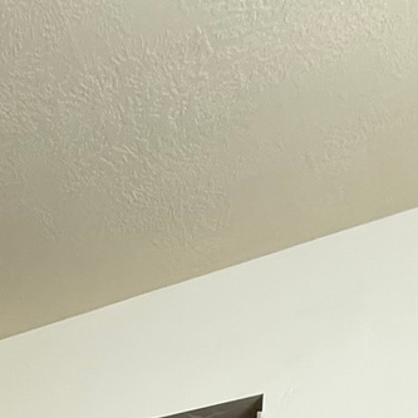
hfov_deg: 24.3
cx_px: -187
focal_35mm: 57
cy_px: 813
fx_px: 779
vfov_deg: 19.3
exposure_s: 1/120
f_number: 2.2
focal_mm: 2.22
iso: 320
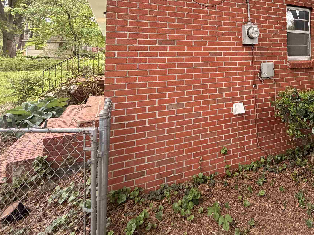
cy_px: 40
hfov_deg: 64.9
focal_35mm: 25
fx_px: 227
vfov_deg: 50.8
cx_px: 238
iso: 250
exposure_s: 1/121
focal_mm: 2.22
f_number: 2.2
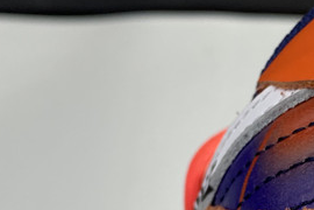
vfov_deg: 13.2
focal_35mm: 100
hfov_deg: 19.9
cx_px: 294
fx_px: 872
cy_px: 266
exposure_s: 1/100
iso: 32
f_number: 1.8
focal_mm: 4.25
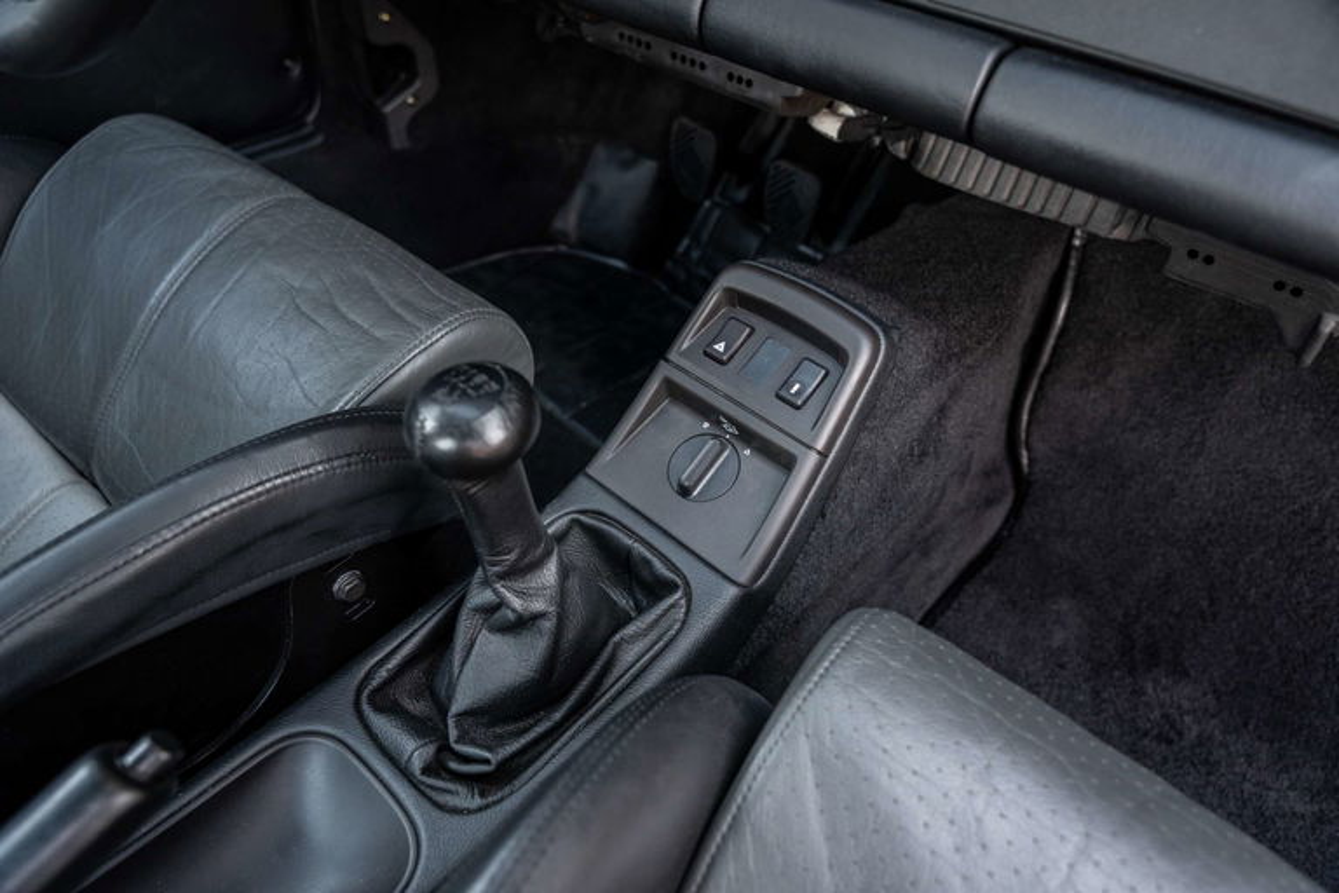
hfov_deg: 73.7
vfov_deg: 53.1
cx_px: 670
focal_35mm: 24
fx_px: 893
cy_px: 446
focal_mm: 24
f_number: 4
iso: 640
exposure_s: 1/30
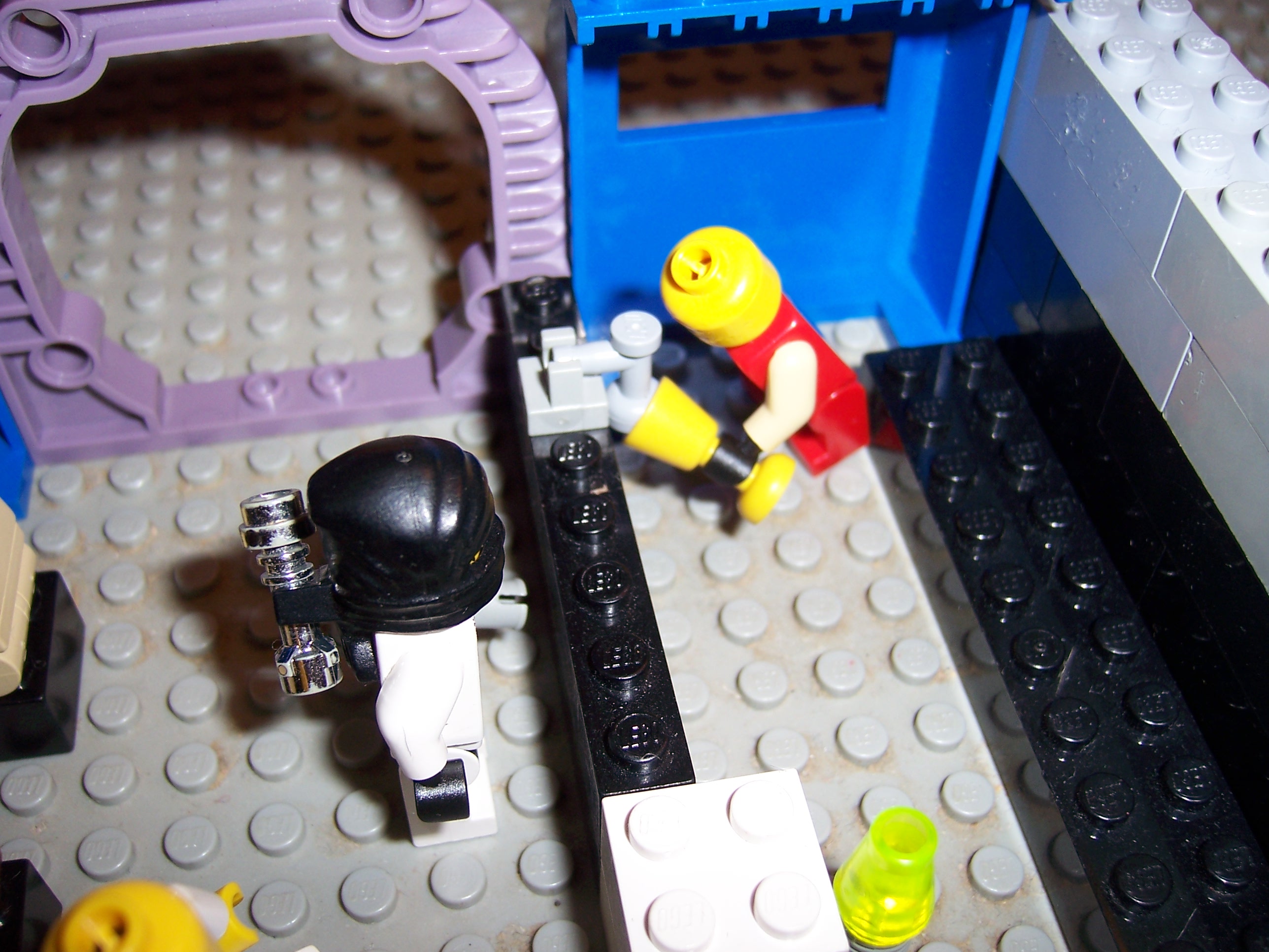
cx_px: 634
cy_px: 476
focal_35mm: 36
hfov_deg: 51.4
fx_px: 1320
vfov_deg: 39.7
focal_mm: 6.2
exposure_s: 1/60
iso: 80
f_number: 2.8
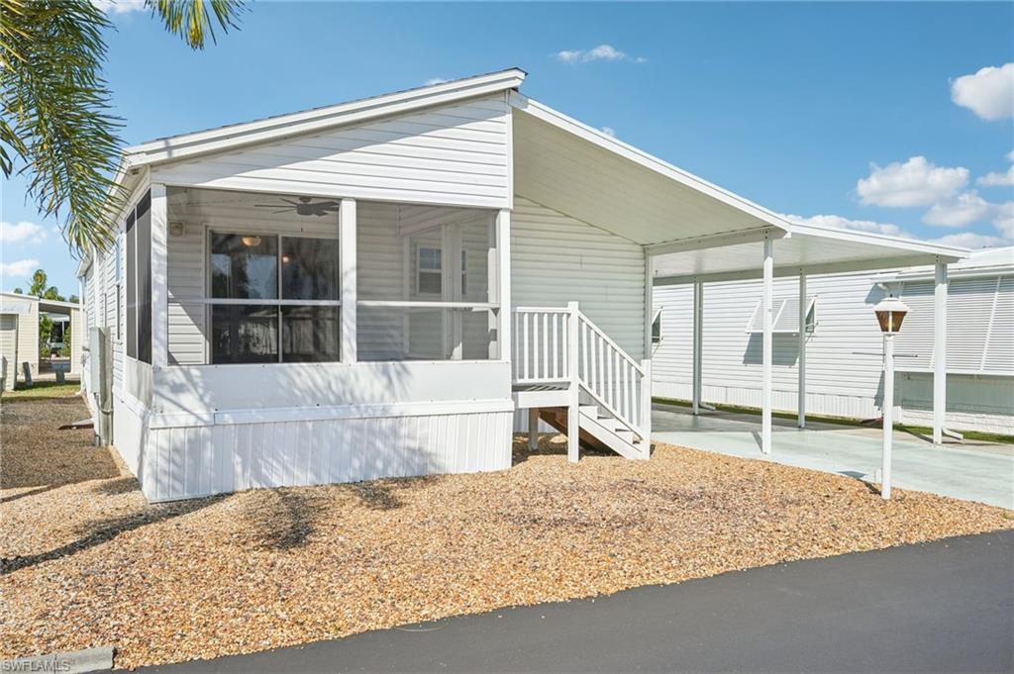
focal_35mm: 30
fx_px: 858
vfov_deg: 42.9
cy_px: 337
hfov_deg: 61.1
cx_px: 507
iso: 400
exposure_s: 1/2500
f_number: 8
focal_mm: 30.5
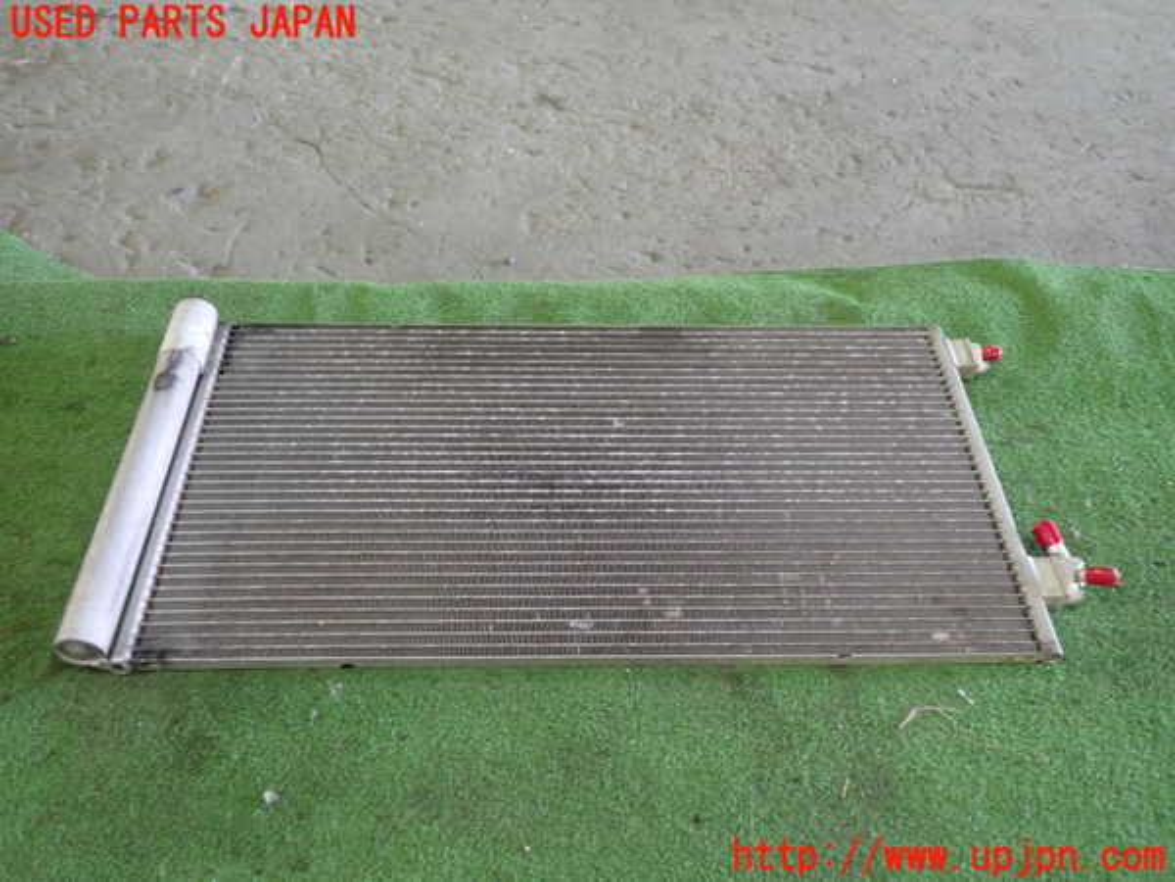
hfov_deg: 60.0
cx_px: 588
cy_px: 441
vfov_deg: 46.8
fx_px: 1018
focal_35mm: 30
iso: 640
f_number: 2.3
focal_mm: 5.4
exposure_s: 1/30
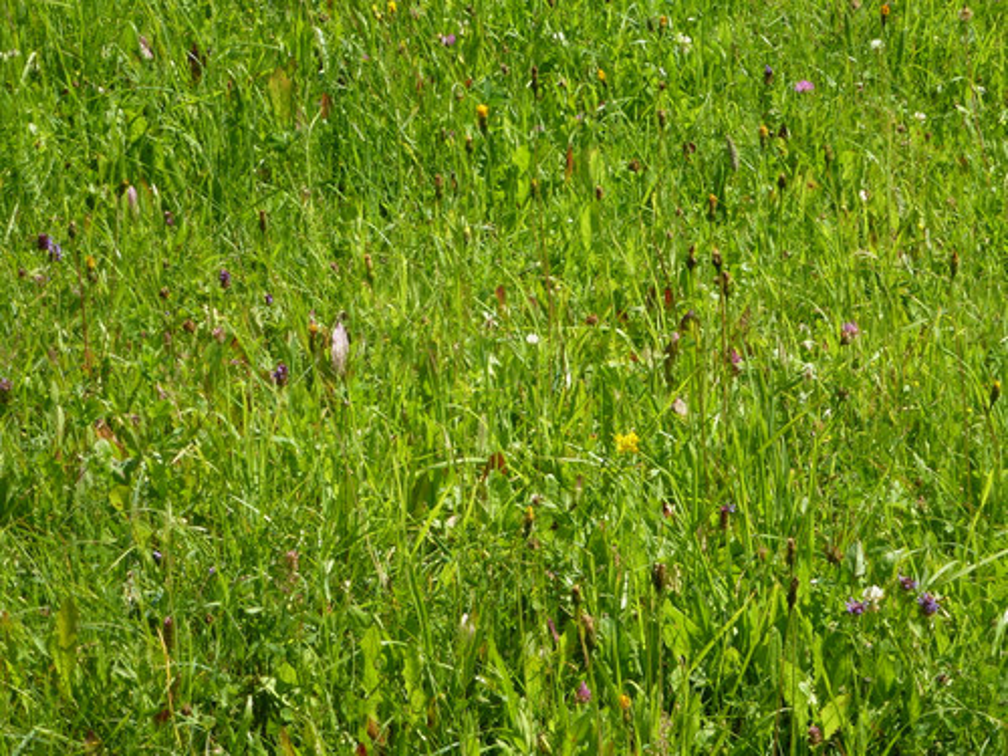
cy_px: 378
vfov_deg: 12.0
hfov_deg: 16.0
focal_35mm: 123
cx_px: 504
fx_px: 3582
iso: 100
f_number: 5.1
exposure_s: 1/320
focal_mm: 20.2
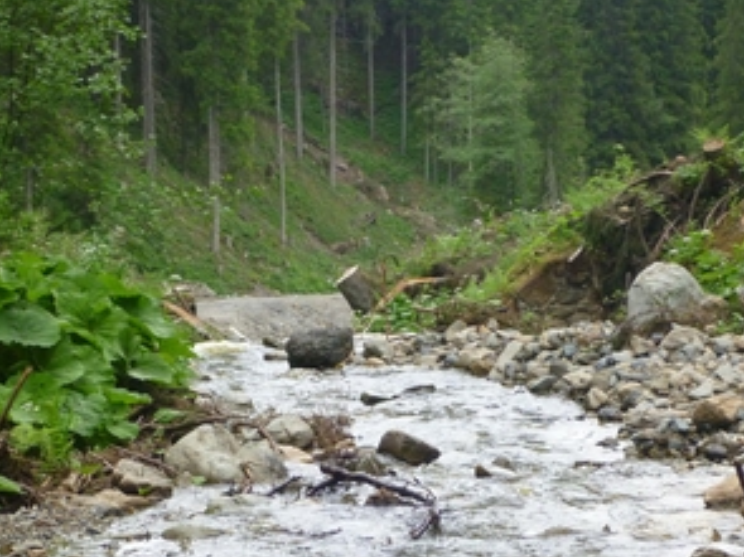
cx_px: 330
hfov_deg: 14.8
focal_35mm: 133
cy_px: 292
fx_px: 2857
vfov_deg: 11.1
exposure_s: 1/160
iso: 400
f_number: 5.7
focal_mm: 17.4
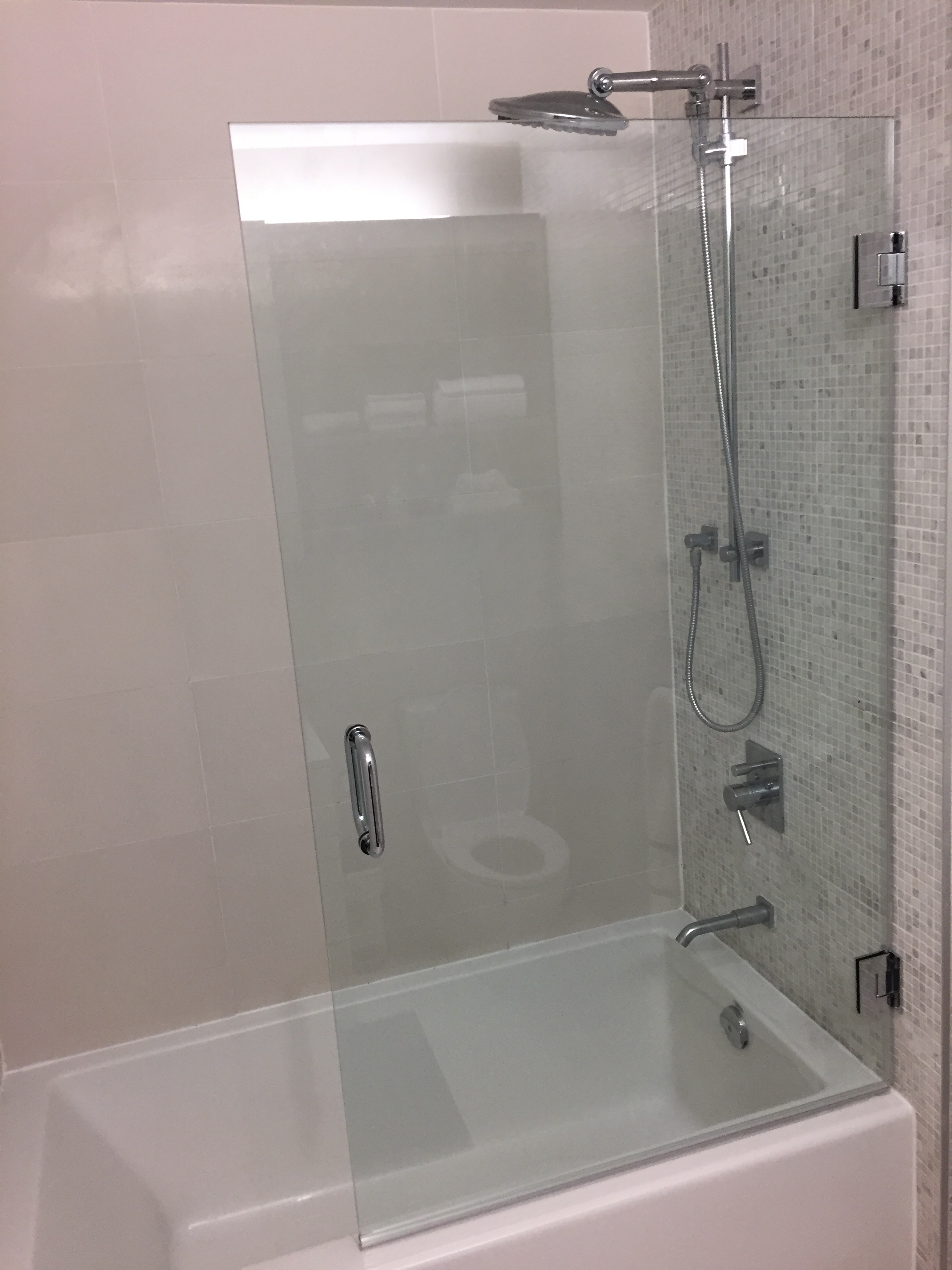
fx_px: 1063
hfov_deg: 48.2
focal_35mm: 29
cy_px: 635
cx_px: 476
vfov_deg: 61.7
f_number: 2.2
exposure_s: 1/30
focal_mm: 4.15
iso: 50
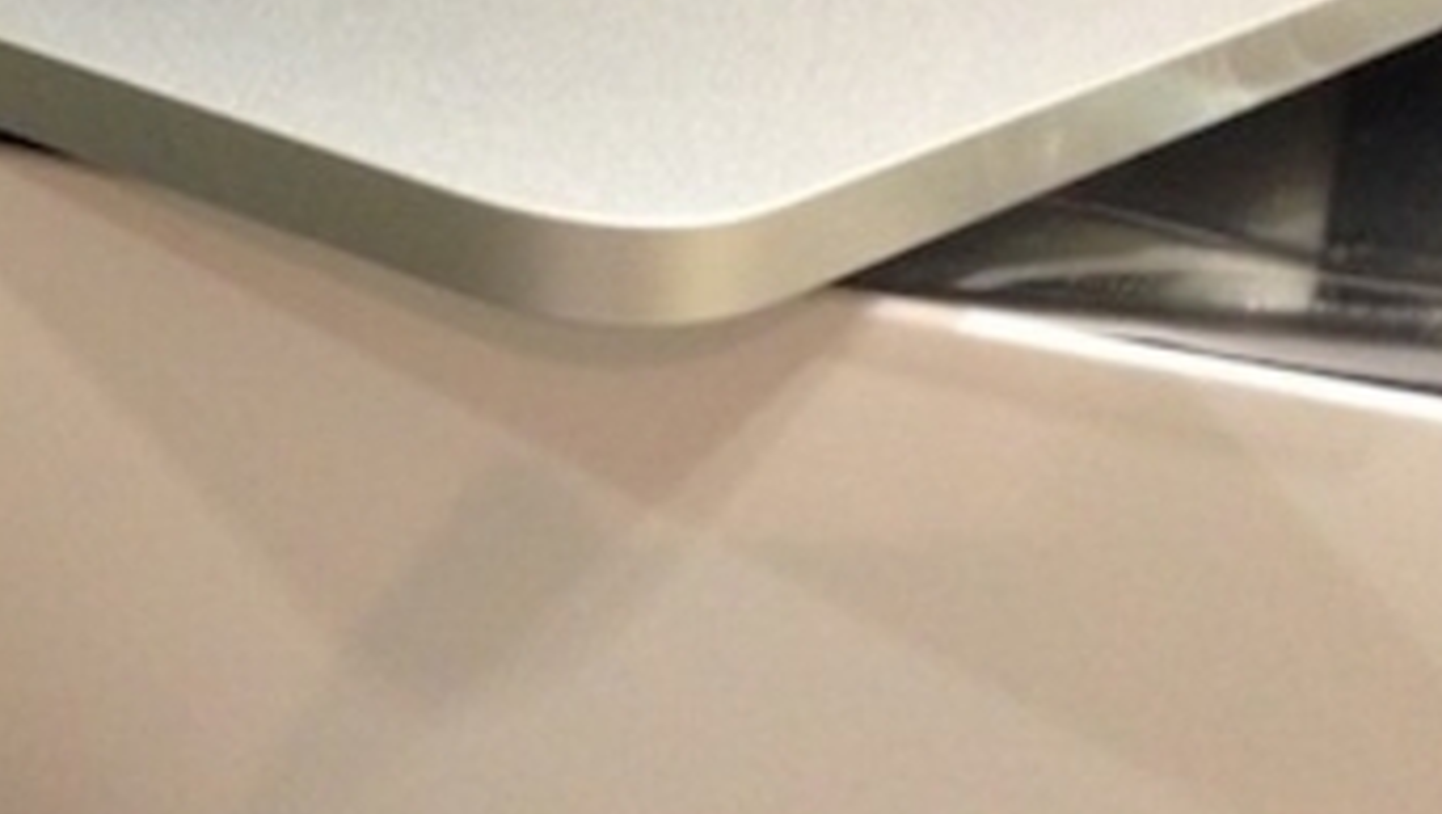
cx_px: -21
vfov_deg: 13.9
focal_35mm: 84
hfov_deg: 24.1
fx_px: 3214
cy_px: -236
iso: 400
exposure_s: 1/20
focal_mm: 4.12
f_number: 2.4
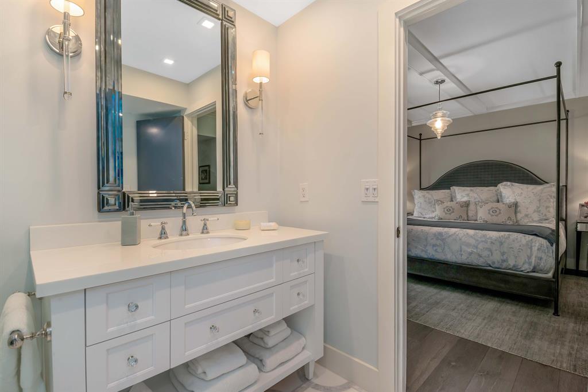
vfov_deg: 77.3
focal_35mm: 15
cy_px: 196
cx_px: 294
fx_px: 245
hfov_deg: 100.4
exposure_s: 1/125
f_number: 8
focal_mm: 15
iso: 800
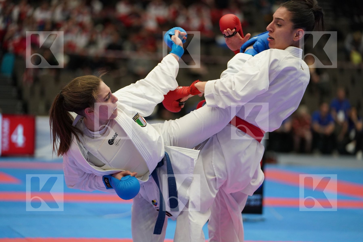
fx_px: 1361
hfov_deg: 15.2
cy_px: 121
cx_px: 182
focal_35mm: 135
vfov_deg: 10.2
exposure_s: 1/1000
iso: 2000
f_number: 2.8
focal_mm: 135
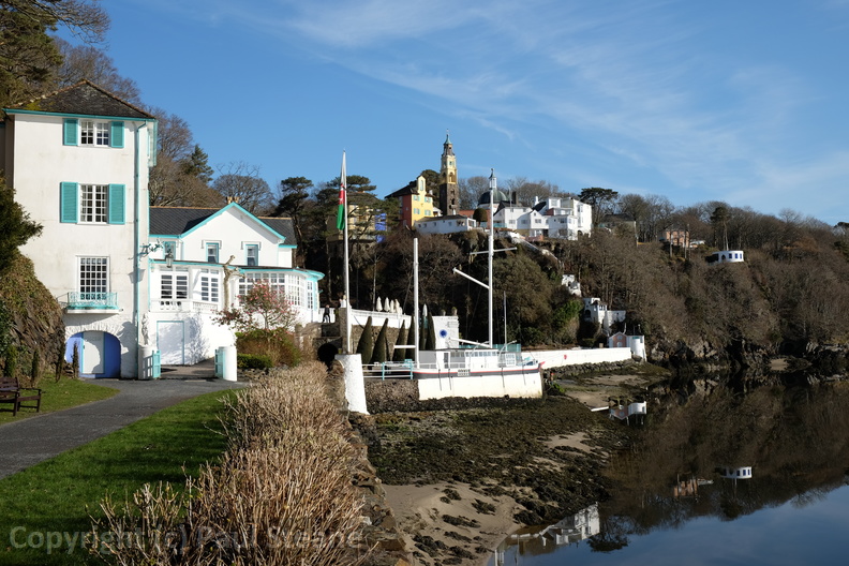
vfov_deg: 35.1
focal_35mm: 38
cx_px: 424
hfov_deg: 50.7
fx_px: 896
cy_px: 283
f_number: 7.1
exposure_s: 1/420
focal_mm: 25.4
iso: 200
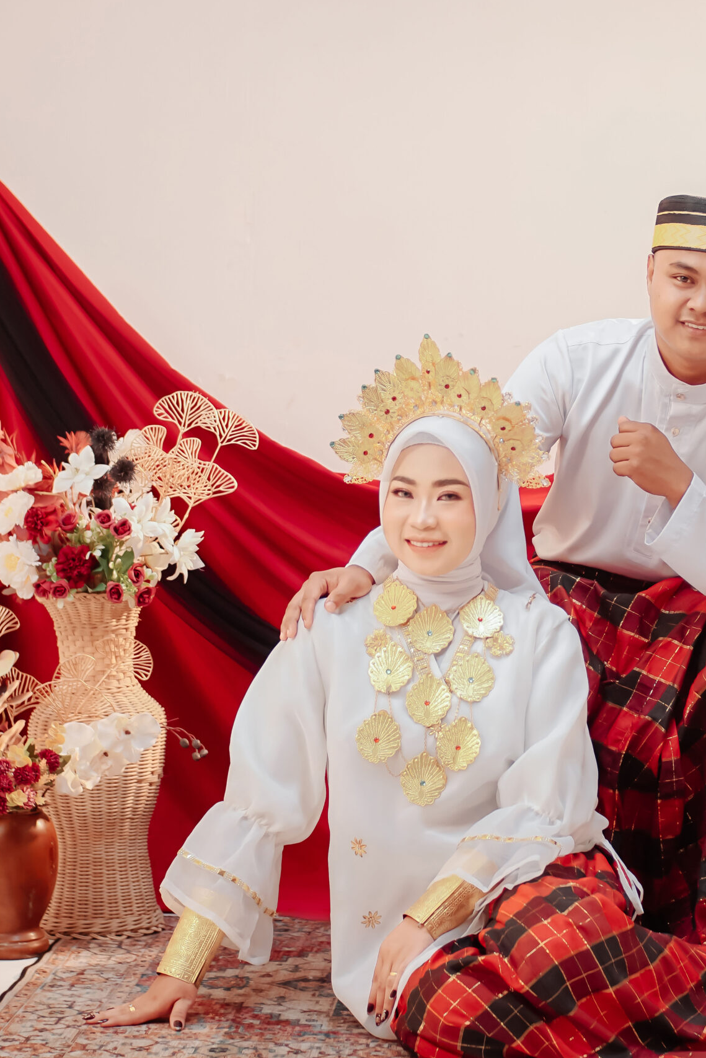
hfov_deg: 18.1
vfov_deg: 26.9
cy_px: 444
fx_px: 2205
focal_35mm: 75
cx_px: 525
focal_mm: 50
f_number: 2.8
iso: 800
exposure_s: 1/160
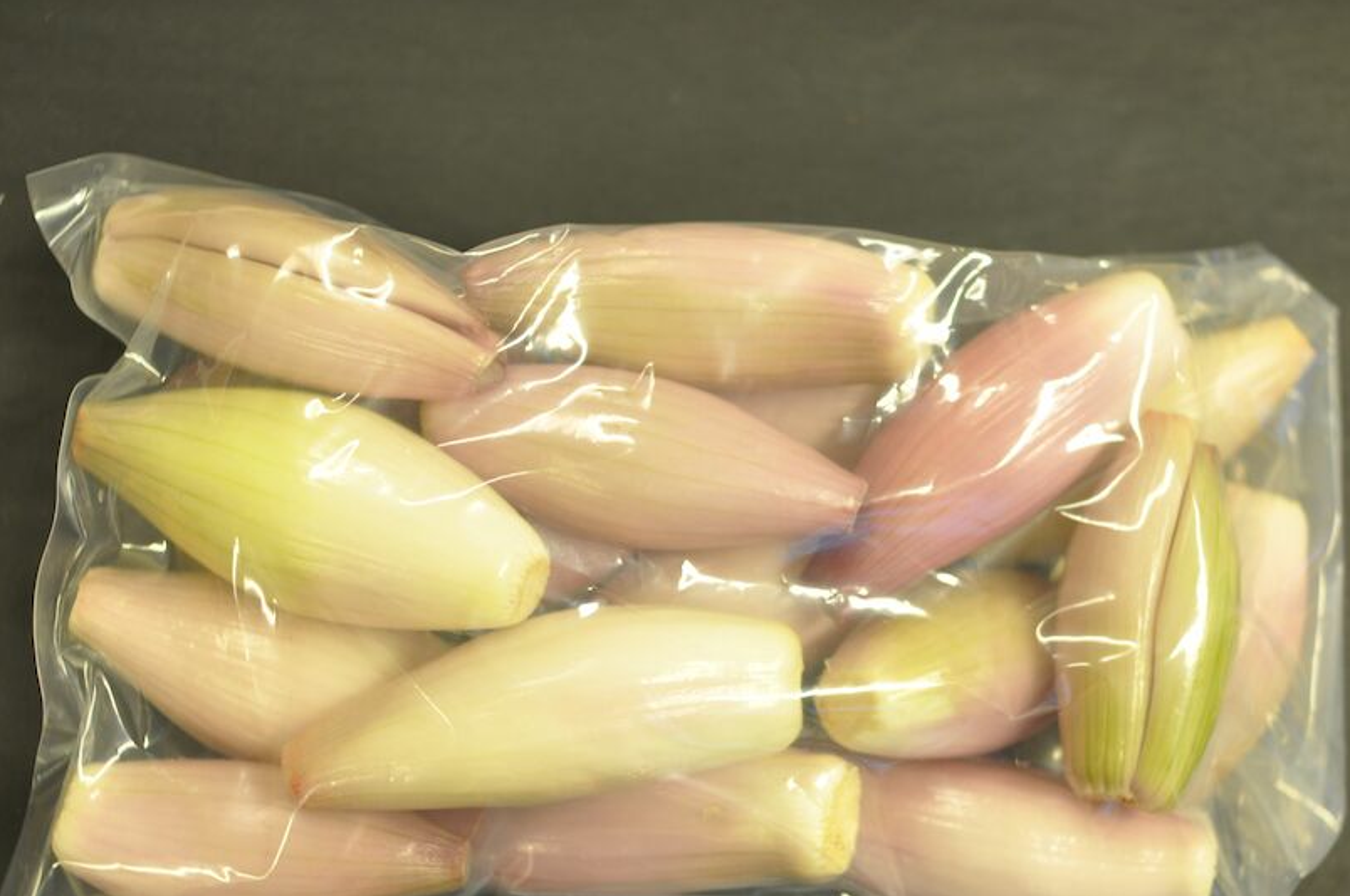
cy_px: 547
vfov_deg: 24.1
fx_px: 2097
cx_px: 769
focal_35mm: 56
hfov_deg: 35.6
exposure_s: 1/20
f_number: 2.2
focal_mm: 30
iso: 200
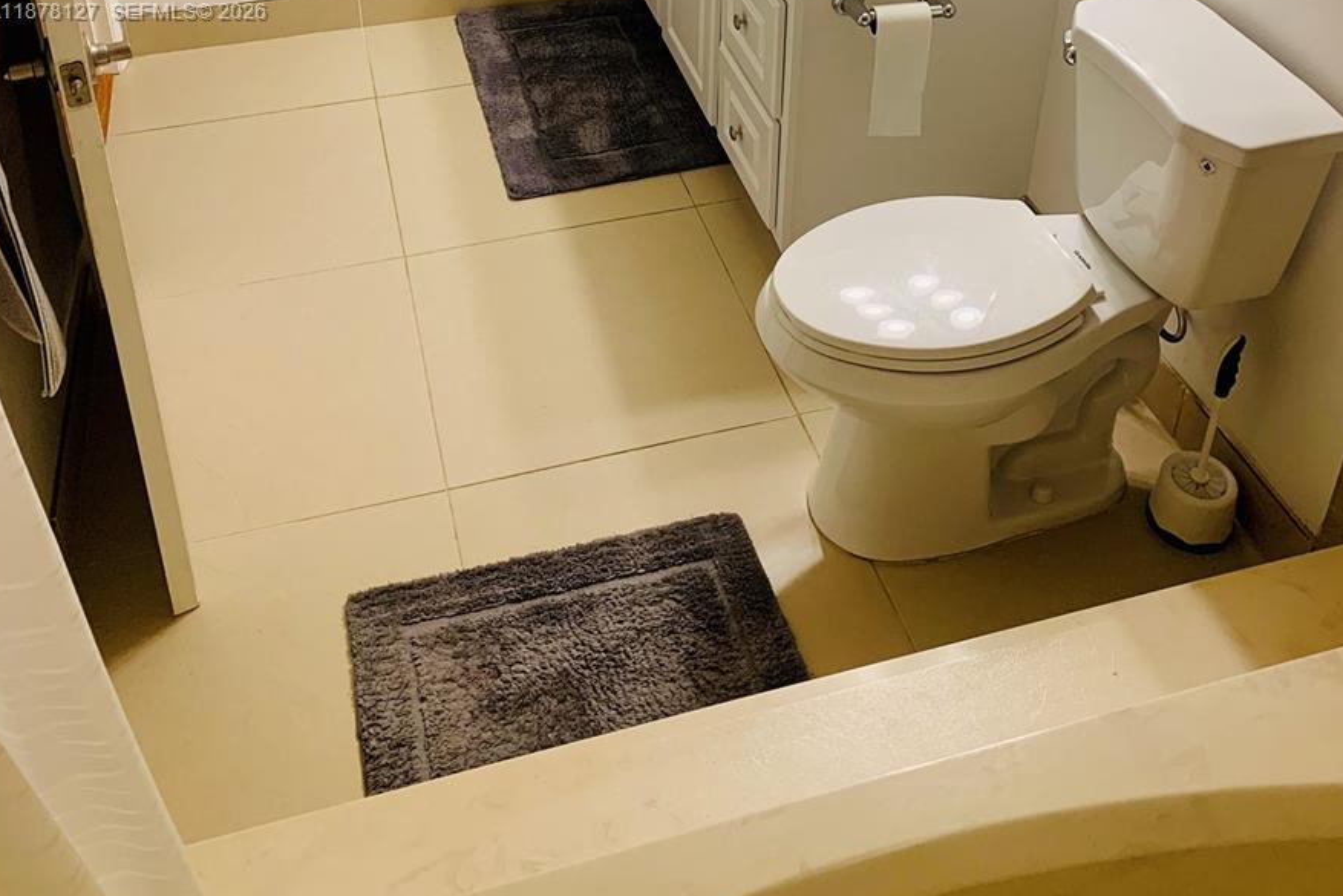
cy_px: 14
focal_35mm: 37
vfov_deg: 33.1
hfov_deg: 51.9
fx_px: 1380
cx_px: 672
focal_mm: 4.25
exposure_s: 1/60
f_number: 1.8
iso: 64
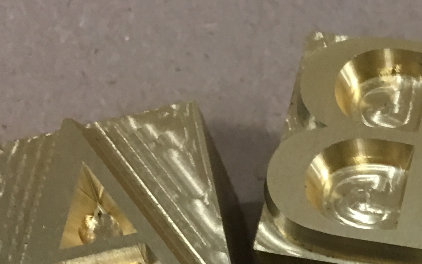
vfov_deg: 11.1
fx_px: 1242
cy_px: 511
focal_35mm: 108
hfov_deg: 18.3
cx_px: 509
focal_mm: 4.15
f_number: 2.2
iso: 100
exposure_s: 1/30
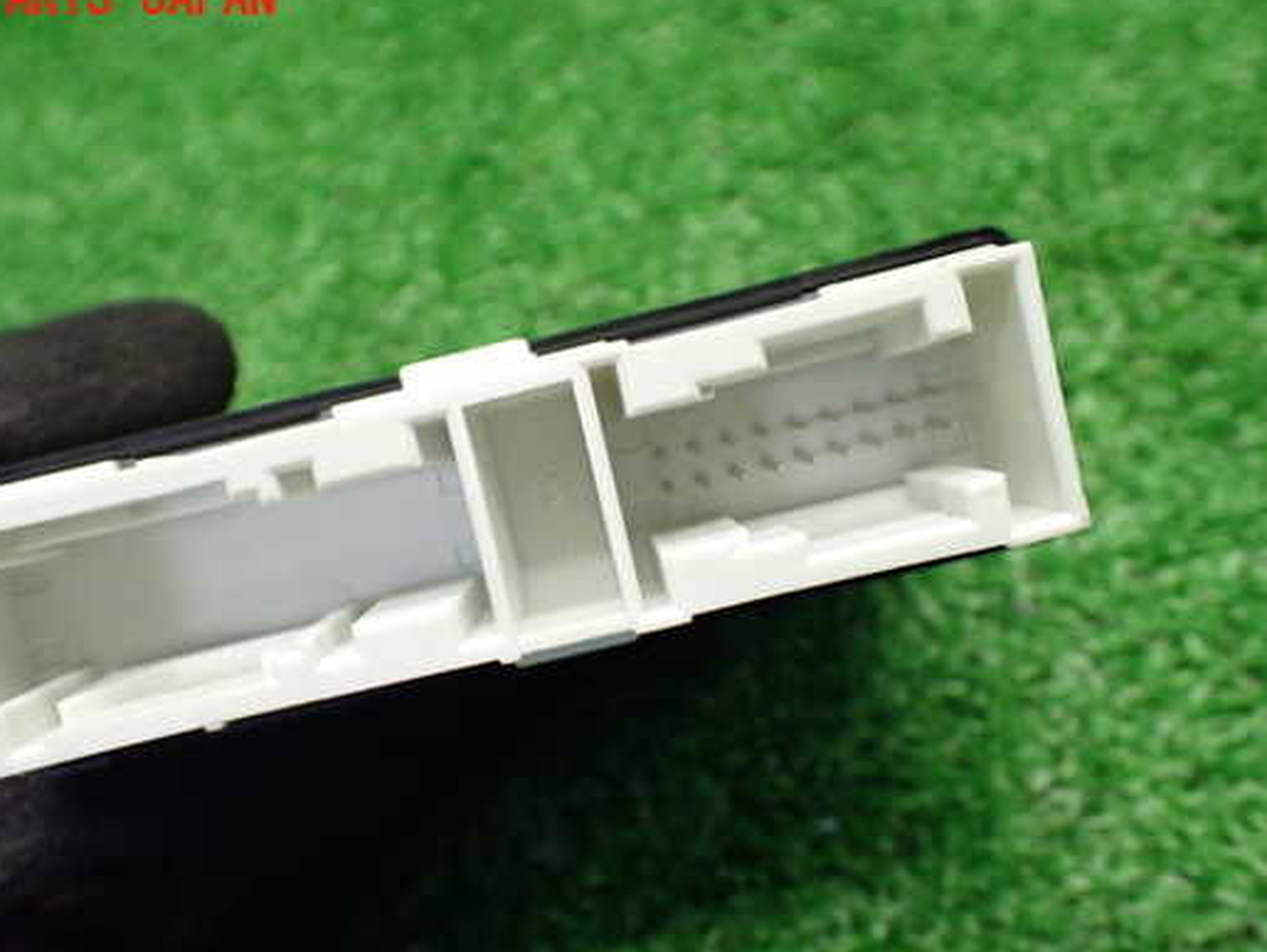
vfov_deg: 40.7
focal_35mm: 35
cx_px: 567
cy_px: 523
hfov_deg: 52.5
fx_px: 1282
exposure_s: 1/125
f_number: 2.3
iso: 500
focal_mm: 5.4
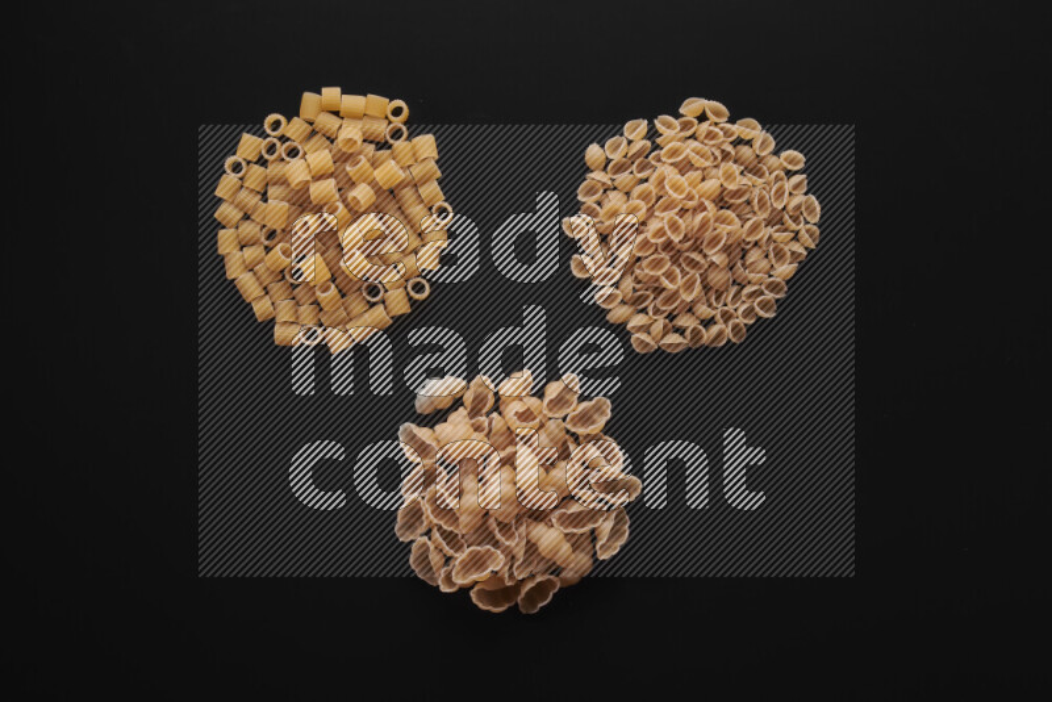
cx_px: 526
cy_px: 351
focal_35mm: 50
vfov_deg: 27.0
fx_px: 1462
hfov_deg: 39.6
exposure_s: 1/100
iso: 100
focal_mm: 50
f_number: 8
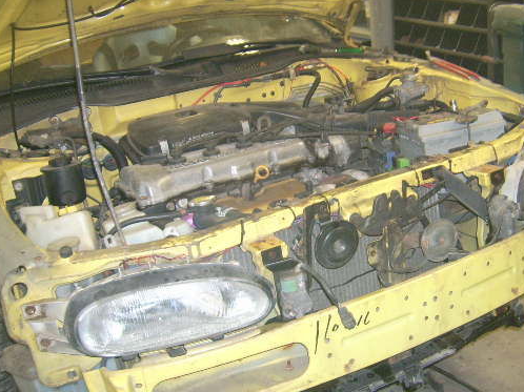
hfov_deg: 41.9
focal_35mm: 45
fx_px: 681
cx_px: 309
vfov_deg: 32.1
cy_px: 207
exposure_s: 1/60
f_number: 2.8
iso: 100
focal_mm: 5.95
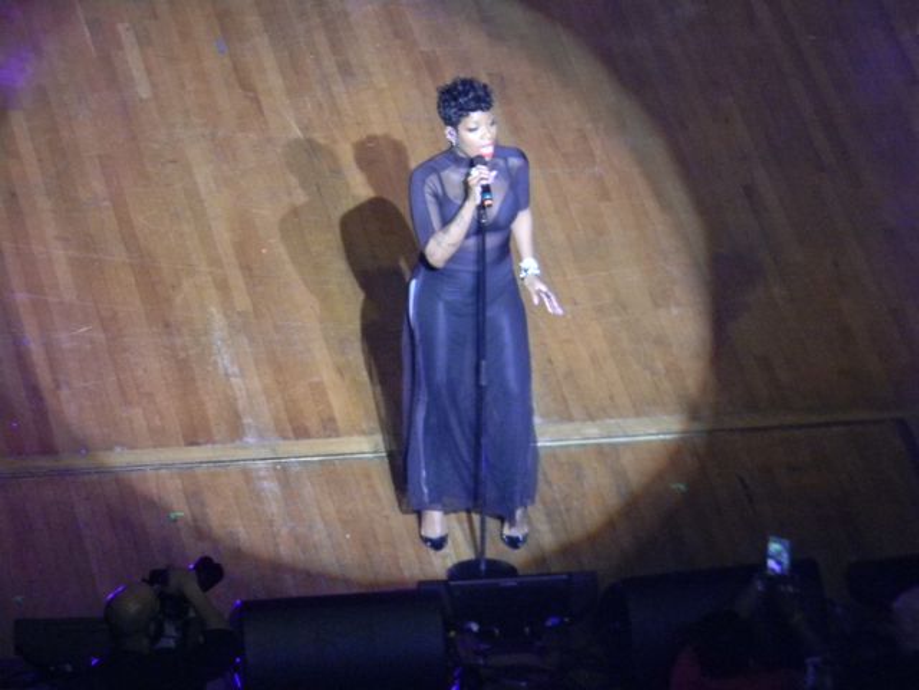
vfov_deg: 3.6
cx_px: 460
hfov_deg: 4.8
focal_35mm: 414
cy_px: 345
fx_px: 10991
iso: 800
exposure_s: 1/60
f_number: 5.4
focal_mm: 75
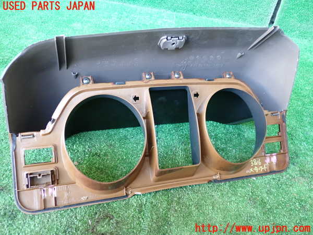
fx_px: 271
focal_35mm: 30
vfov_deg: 46.8
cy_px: 118
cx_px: 156
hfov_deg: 60.0
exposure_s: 1/30
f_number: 2.3
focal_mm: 5.4
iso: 400
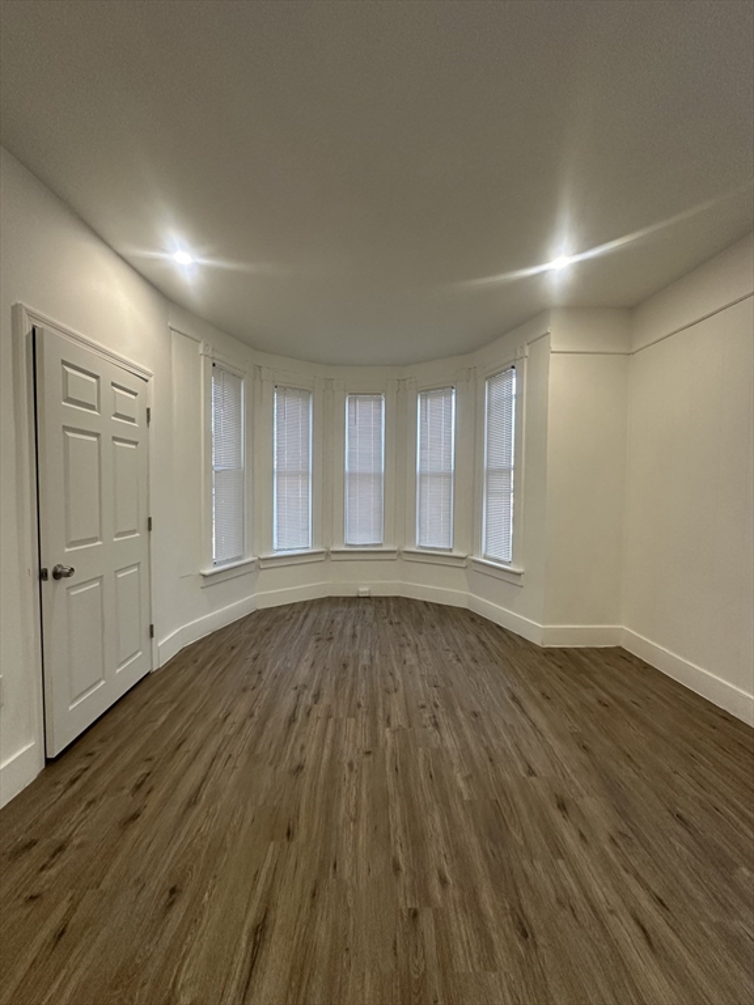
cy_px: 502
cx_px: 377
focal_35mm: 14
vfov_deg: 102.1
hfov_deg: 85.7
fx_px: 407
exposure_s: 1/120
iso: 250
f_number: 2.2
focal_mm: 2.22
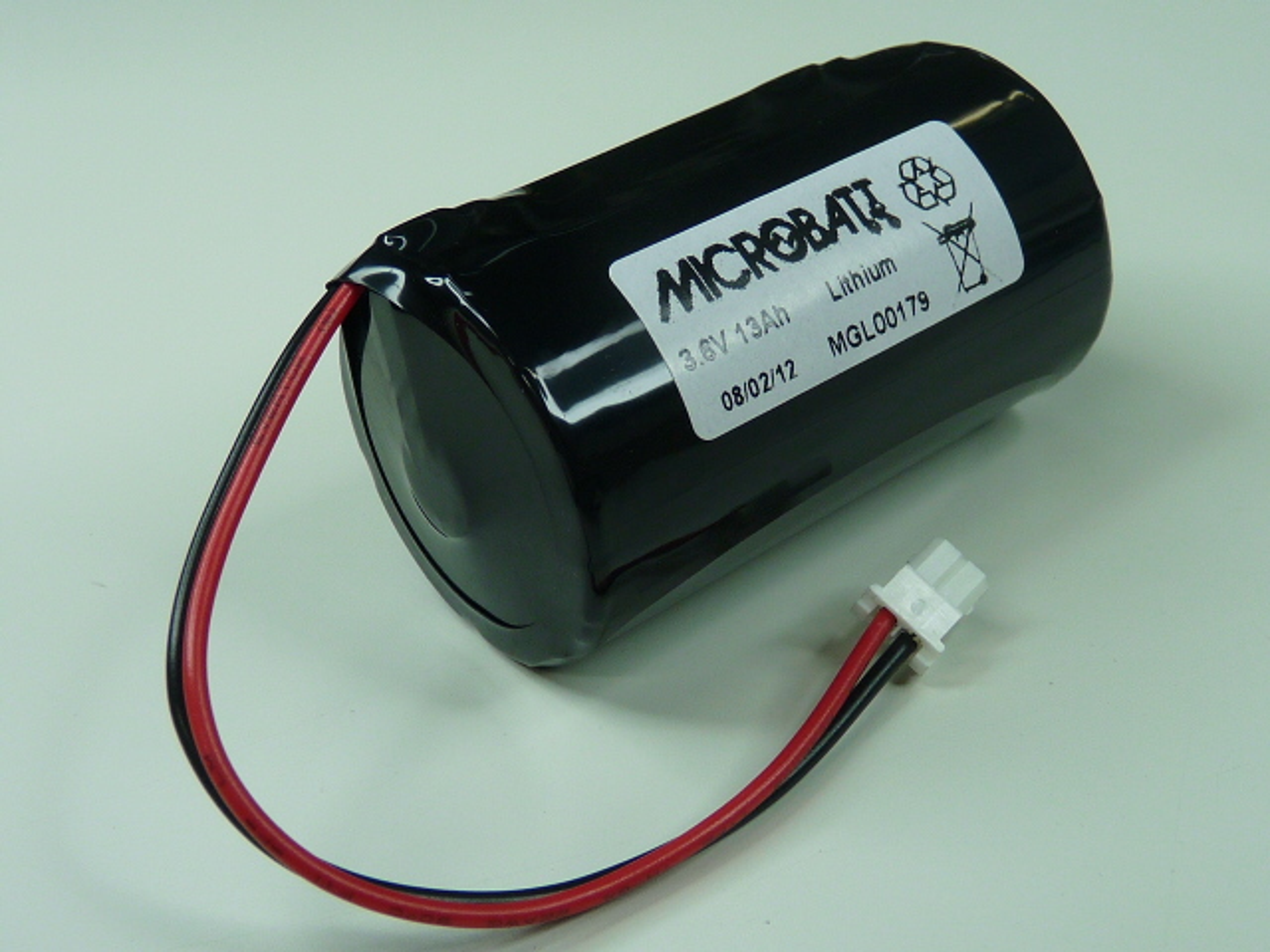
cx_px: 635
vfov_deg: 29.1
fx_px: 1834
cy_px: 476
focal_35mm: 50
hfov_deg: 38.2
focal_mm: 5
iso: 100
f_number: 2.8
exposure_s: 1/100
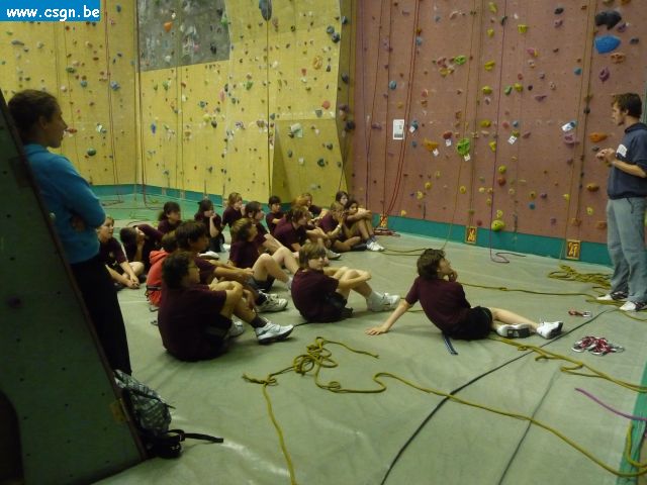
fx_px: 561
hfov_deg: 60.0
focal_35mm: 30
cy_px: 242
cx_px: 324
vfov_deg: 46.8
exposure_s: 1/10
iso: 800
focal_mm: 5
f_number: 3.4
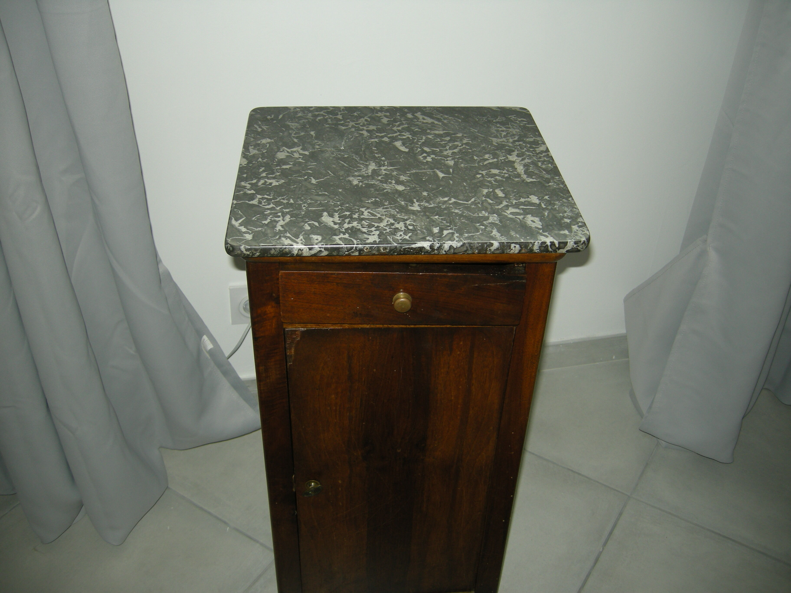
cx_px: 396
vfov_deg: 39.7
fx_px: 823
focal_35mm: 36
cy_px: 296
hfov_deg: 51.4
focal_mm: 7.5
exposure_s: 1/30
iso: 64
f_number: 2.7
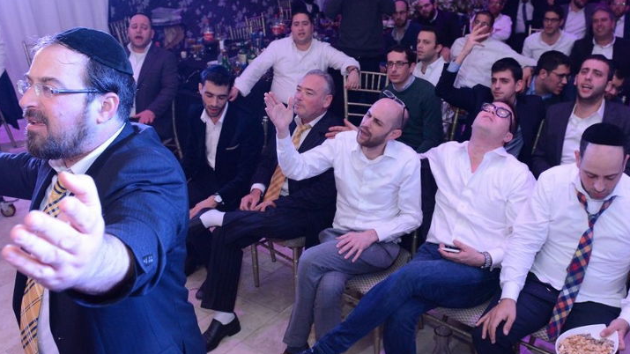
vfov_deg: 32.8
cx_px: 348
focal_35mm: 36
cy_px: 179
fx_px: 601
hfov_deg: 55.2
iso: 4000
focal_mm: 24
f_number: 5.6
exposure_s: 1/125
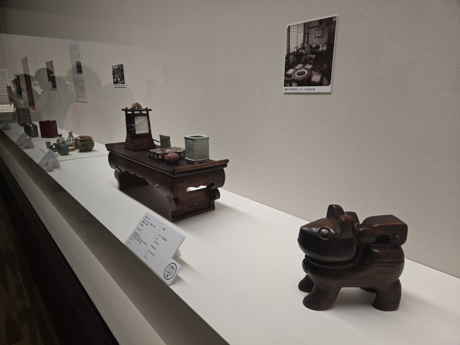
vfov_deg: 58.9
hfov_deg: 73.9
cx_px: 230
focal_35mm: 23
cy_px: 172
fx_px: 306
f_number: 1.8
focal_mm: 5.4
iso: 320
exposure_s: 1/50
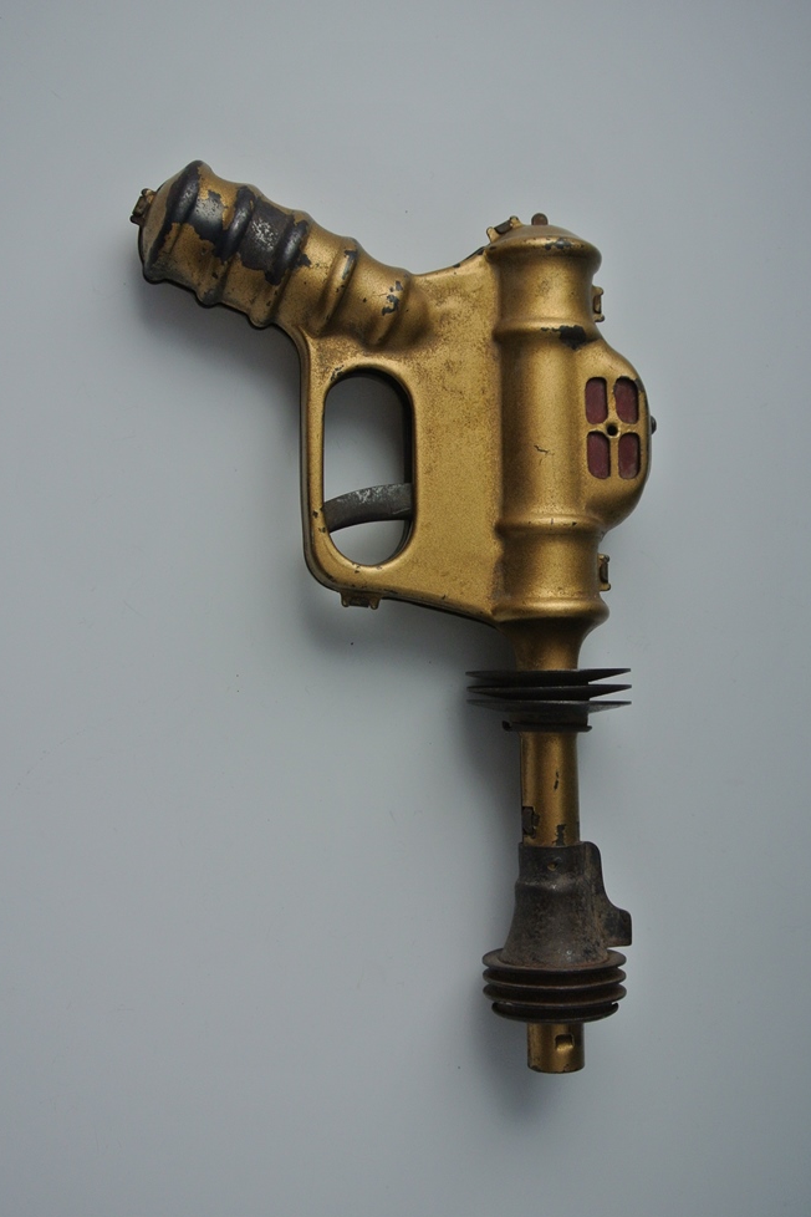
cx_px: 402
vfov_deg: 45.4
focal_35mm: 43
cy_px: 602
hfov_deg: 31.2
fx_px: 1453
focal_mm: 15.7
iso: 280
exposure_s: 1/125
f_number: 4.2
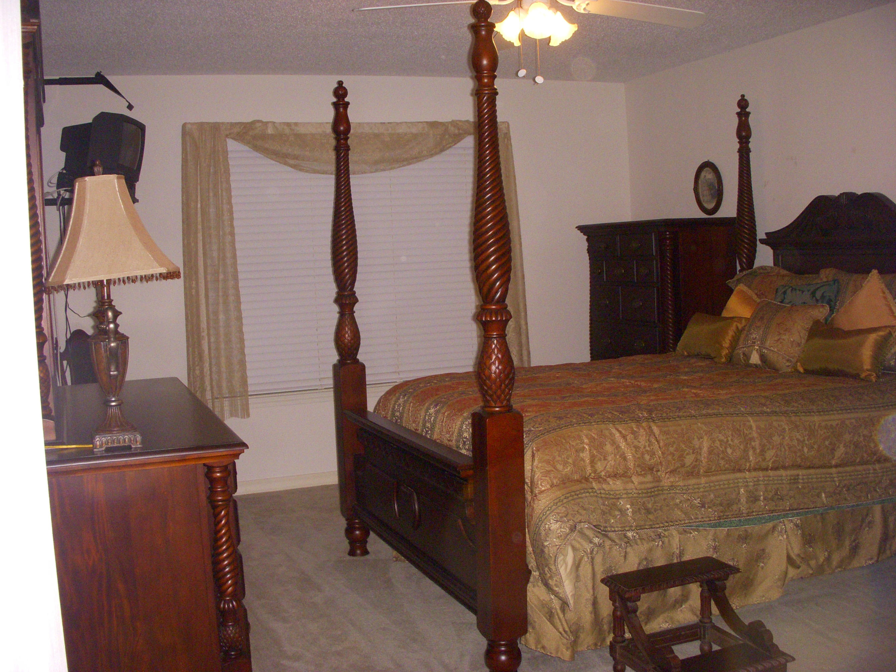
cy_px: 336
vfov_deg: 37.7
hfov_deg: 49.0
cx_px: 448
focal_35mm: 38
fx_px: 984
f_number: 3.3
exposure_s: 1/125
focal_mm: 6.3
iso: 400
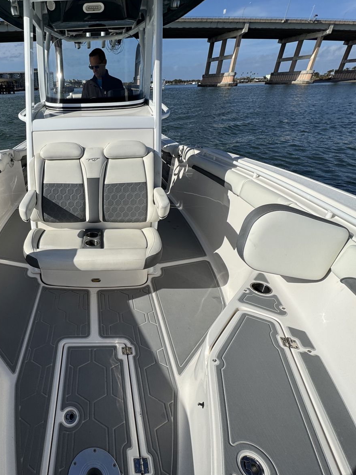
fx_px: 261
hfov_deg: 64.2
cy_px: 239
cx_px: 85
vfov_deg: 84.7
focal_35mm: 19
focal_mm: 2.22
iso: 50
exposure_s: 1/4367
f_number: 2.2
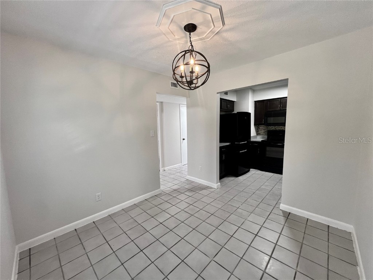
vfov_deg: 89.9
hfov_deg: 106.2
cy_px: 140
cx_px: 186
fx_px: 140
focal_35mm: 13
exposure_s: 1/120
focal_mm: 1.57
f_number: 1.8
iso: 250
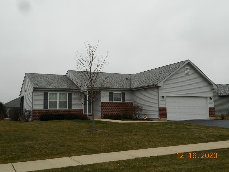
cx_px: 114
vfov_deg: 36.8
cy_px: 86
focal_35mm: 39
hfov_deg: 47.9
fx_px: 258
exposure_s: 1/125
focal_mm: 6.9
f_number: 4.5
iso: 80
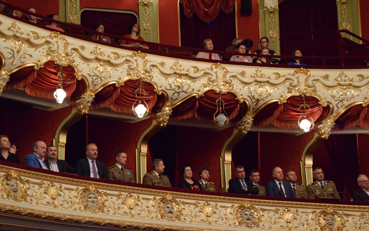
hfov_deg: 25.8
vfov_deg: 16.3
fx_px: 805
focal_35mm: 80
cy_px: 114
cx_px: 184
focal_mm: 52
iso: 4500
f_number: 5
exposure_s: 1/60
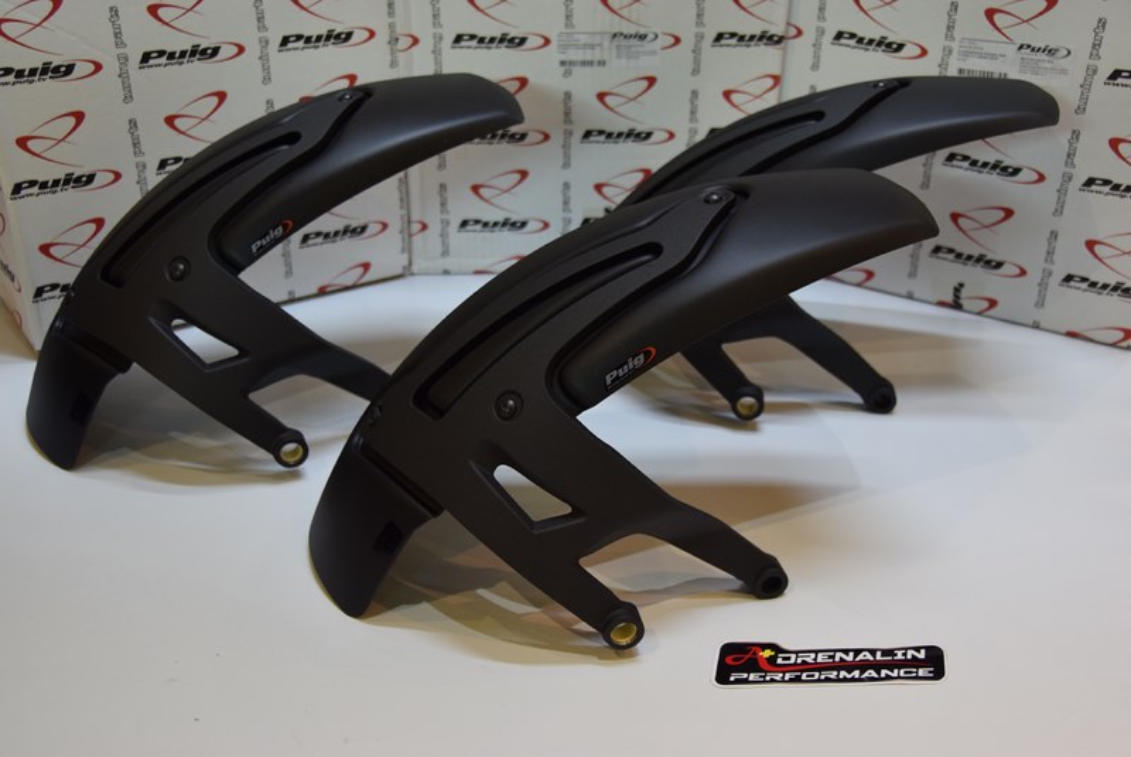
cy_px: 378
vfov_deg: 33.1
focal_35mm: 40
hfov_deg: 47.9
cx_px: 566
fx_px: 1274
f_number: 4
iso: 800
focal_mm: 27
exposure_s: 1/30
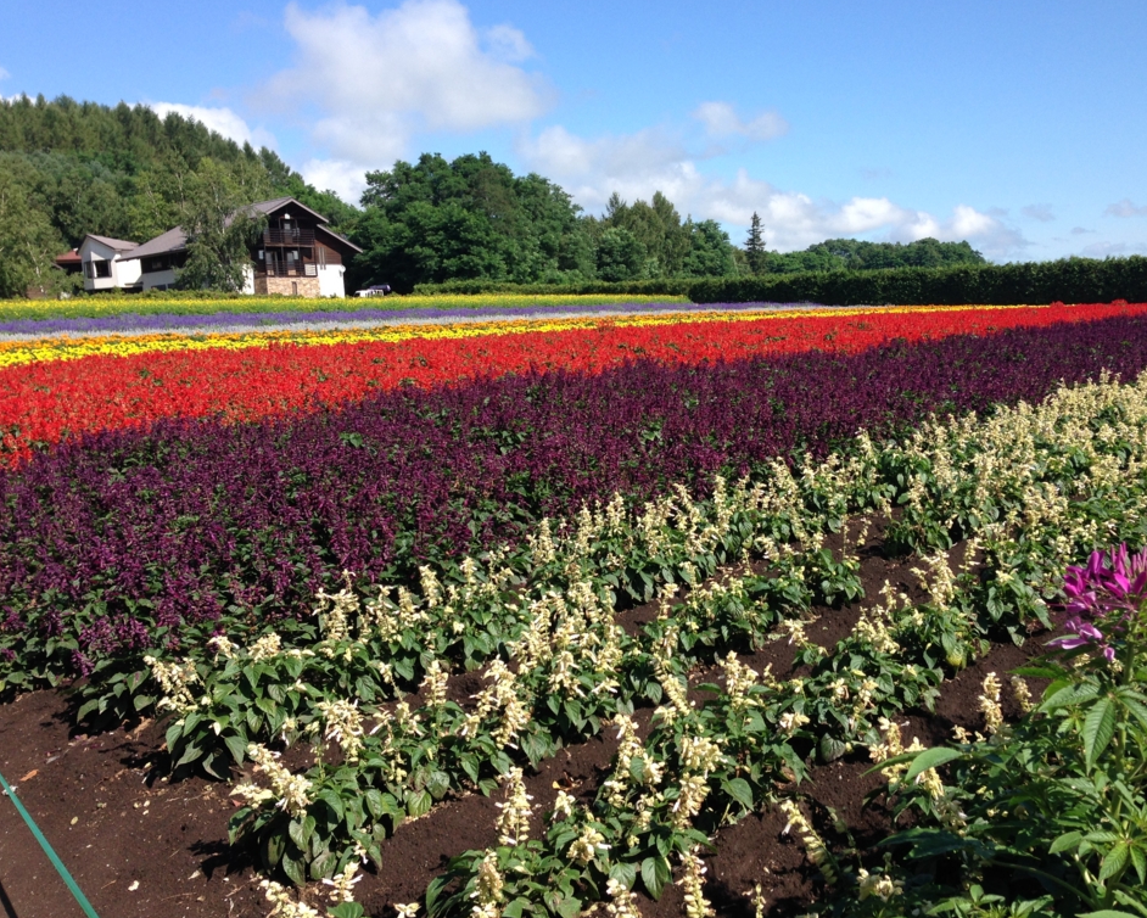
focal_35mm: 35
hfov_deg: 51.5
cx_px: 611
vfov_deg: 42.2
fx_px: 1188
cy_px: 452
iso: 50
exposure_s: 1/1130
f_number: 2.4
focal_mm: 4.12
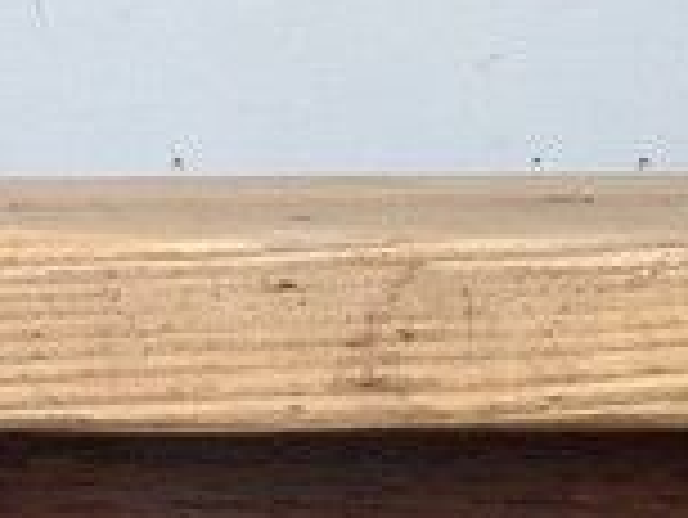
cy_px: 1054
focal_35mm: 141
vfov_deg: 9.8
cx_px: -265
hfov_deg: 13.4
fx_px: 2805
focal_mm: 3.6
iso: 80
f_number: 1.9
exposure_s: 1/50
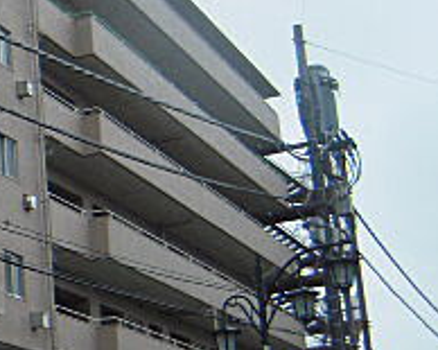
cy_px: 212
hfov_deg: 19.2
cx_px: -178
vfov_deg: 17.1
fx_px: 1166
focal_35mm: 90
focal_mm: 5
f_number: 2.7
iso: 100
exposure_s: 1/320
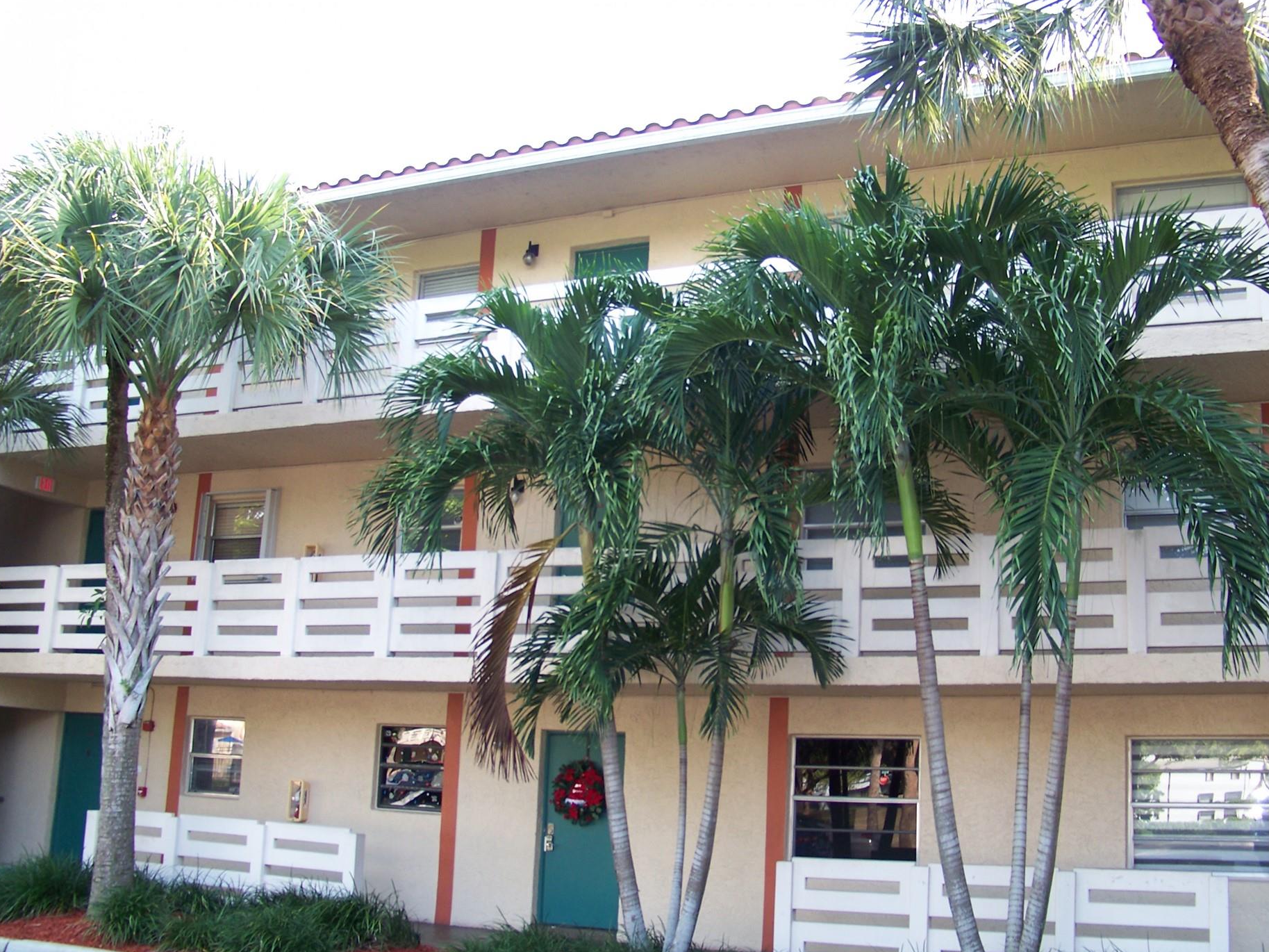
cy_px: 525
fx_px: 1356
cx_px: 705
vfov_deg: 38.6
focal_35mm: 37
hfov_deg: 50.0
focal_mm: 5.85
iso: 64
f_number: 2.8
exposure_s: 1/50
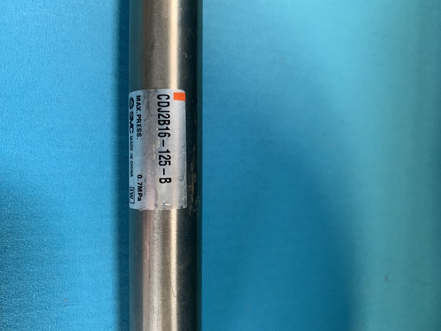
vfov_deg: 53.1
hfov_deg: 67.3
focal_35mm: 26
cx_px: 220
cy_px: 166
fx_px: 331
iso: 400
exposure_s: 1/32
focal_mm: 4.25
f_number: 1.8
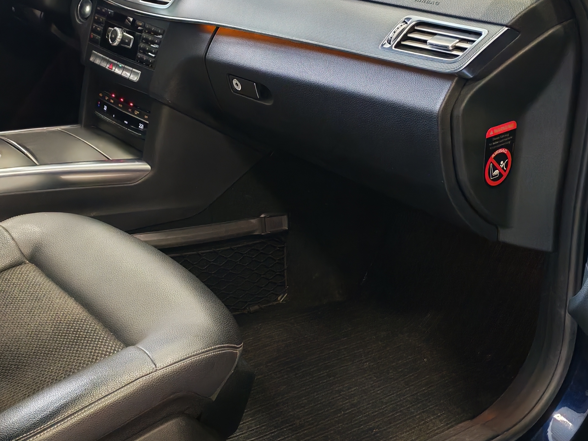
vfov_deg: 24.8
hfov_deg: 32.6
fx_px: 1002
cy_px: 206
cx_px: 223
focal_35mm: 59
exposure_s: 1/100
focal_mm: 6.12
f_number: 1.9
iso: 800
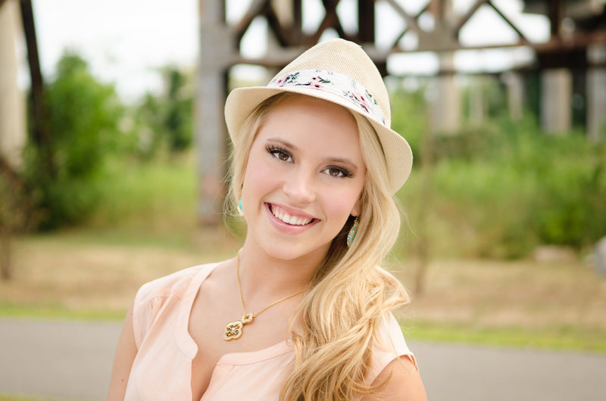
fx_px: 1386
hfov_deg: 24.7
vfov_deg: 16.5
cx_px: 303
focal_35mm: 82
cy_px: 200
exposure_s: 1/1000
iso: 400
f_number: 2.8
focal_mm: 55
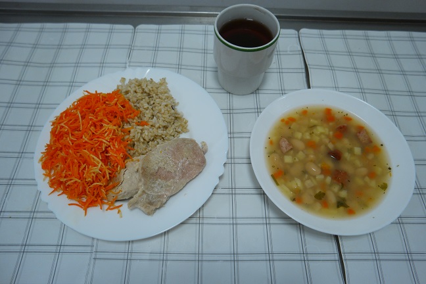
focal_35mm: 24
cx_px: 213
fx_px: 284
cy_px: 142
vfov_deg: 53.1
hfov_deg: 73.7
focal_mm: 16
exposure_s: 1/250
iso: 800
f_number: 3.5
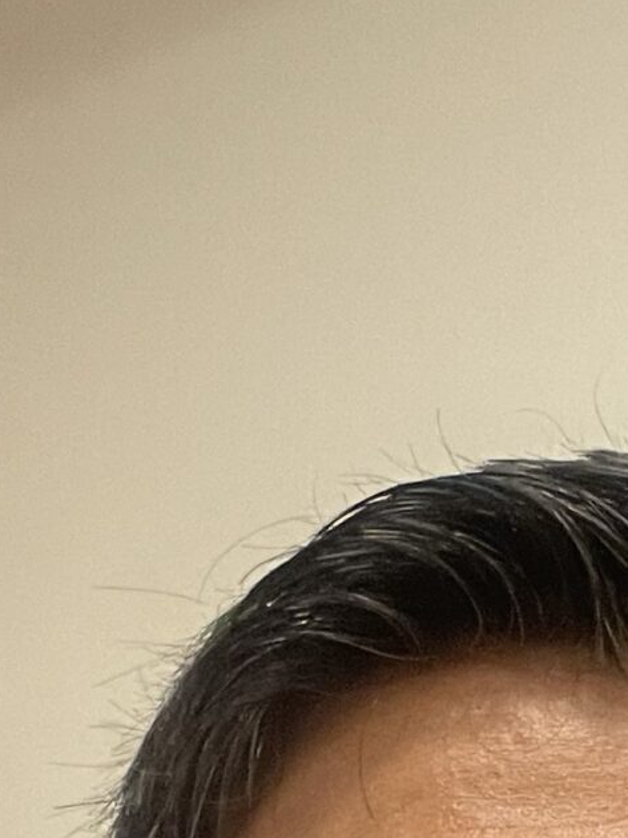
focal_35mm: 122
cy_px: 1265
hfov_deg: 12.0
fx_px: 2953
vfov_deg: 15.0
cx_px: 644
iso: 320
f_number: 2.2
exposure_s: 1/25
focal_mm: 2.71
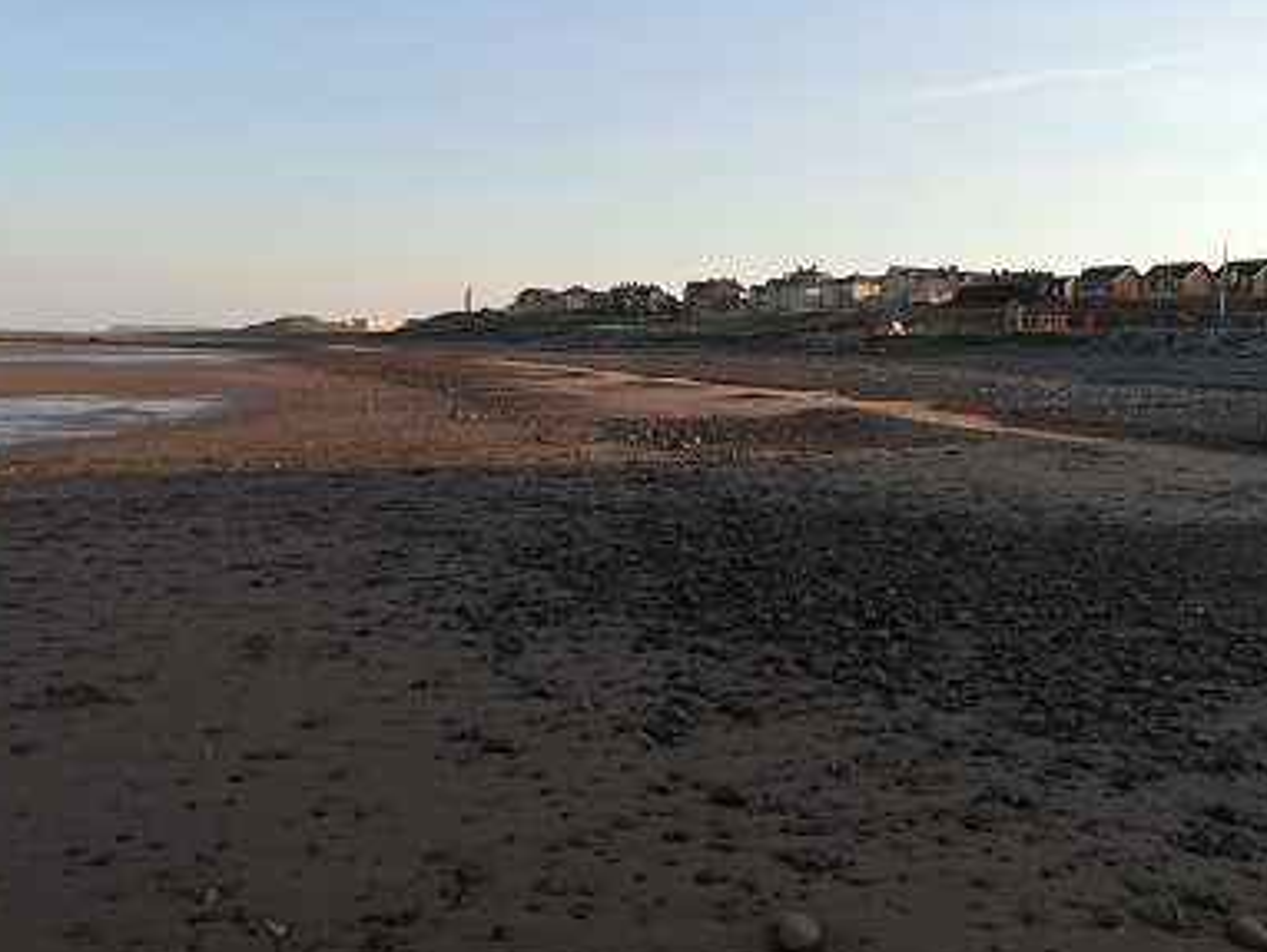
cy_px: 373
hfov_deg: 53.8
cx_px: 574
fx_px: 1245
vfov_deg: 41.6
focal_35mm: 34
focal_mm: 3.83
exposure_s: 1/515
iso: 50
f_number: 2.2
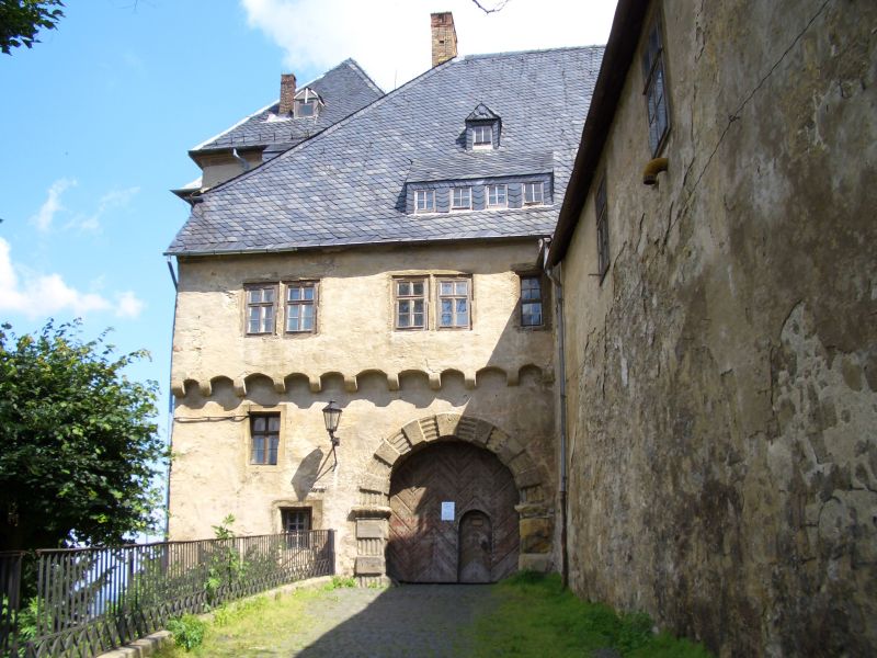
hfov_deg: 52.6
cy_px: 329
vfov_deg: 40.7
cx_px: 438
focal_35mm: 35
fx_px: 887
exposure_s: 1/200
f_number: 4.3
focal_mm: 5.8
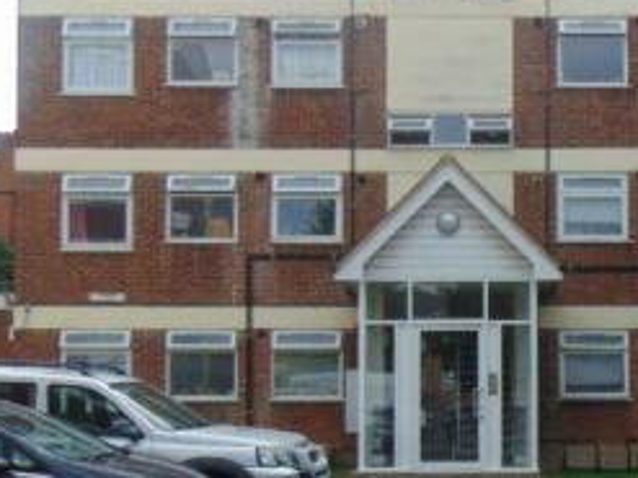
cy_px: 363
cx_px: 489
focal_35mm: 59
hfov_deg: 32.0
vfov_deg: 24.5
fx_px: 1087
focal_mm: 4.5
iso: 80
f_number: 3
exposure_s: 1/800
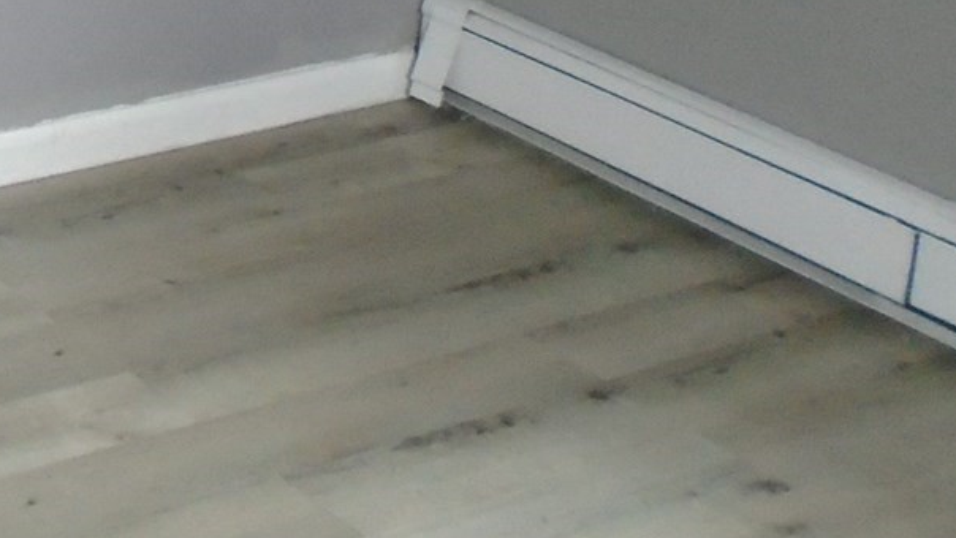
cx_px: -413
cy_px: -598
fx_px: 2434
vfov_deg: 11.2
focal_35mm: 96
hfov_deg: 19.7
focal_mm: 4.6
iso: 250
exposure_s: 1/30
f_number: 3.2
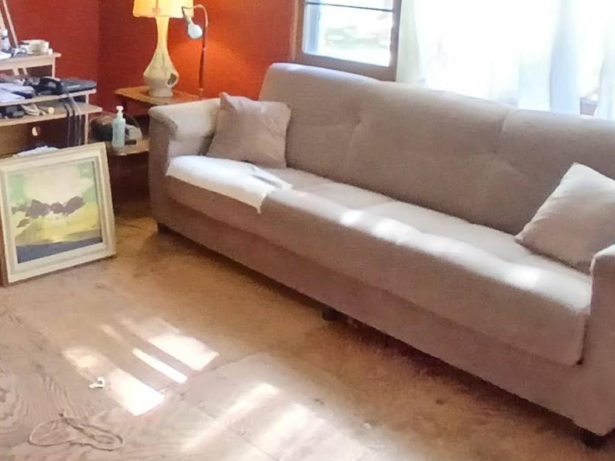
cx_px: -2
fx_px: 782
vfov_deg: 30.9
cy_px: 21
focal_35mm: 44
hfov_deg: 38.1
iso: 400
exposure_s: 1/24
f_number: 2.2
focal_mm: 1.4
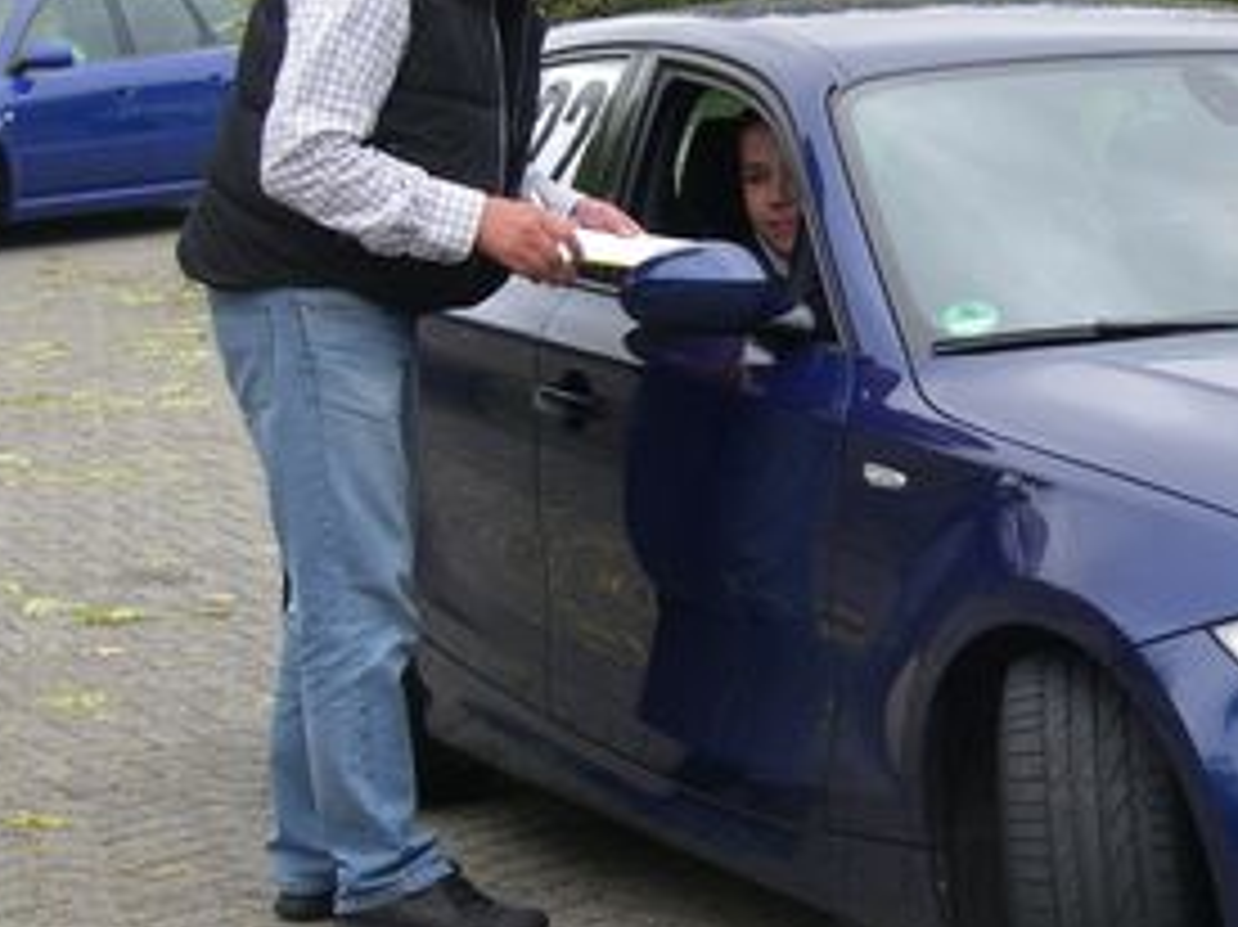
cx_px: 1134
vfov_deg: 12.3
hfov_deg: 16.2
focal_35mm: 120
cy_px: 454
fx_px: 4290
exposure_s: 1/100
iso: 64
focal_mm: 9.2
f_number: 3.6
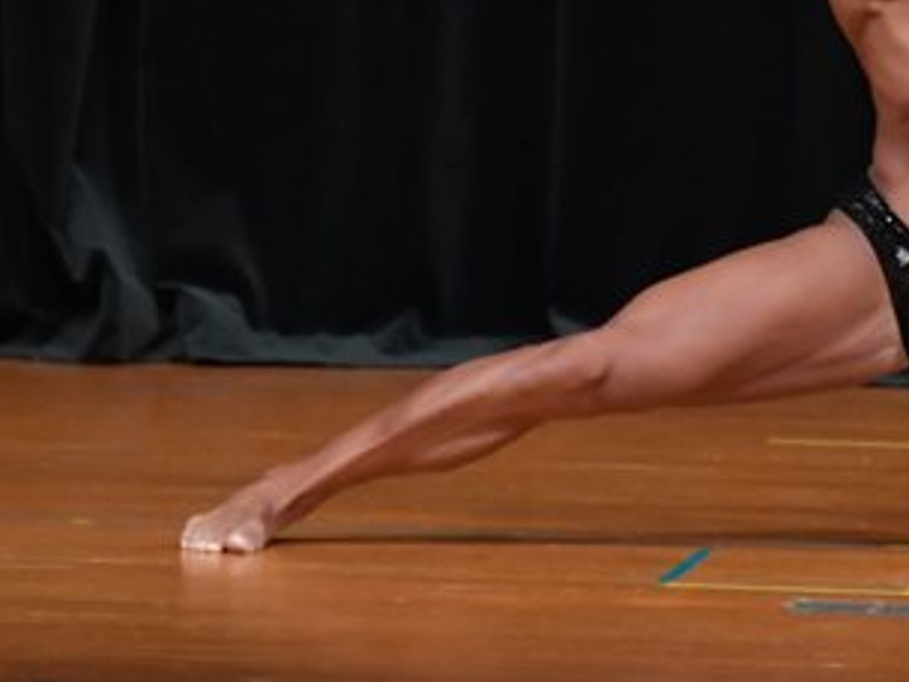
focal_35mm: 846
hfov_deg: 2.3
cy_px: -69
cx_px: 815
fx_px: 22216
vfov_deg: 1.8
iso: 4000
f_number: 5.6
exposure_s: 1/400
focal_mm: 230
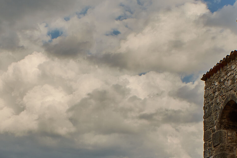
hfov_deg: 22.5
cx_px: 76
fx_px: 592
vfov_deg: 15.0
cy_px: 145
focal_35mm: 90
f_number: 11
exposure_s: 1/640
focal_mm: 24
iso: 200
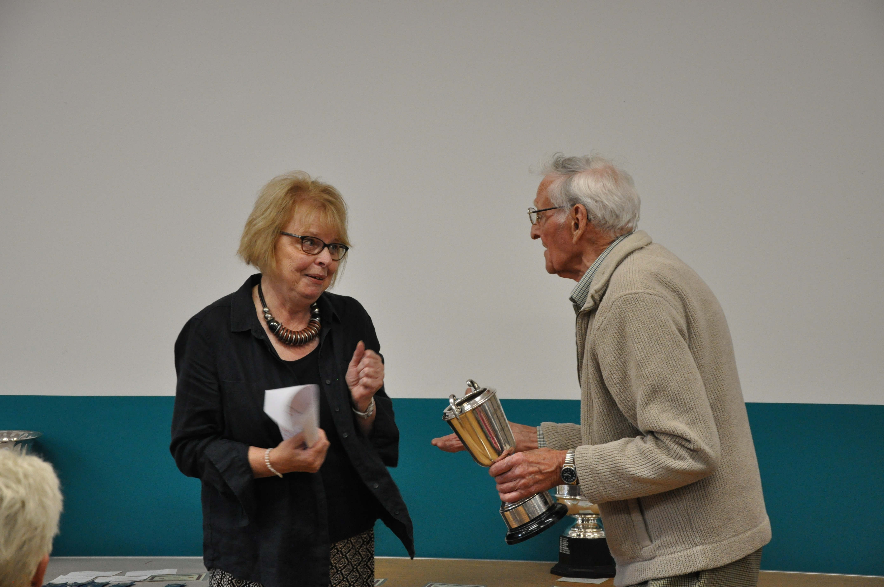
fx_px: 2281
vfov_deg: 14.7
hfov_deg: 21.9
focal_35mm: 93
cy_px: 294
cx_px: 442
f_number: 5.3
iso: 1600
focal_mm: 62
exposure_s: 1/100
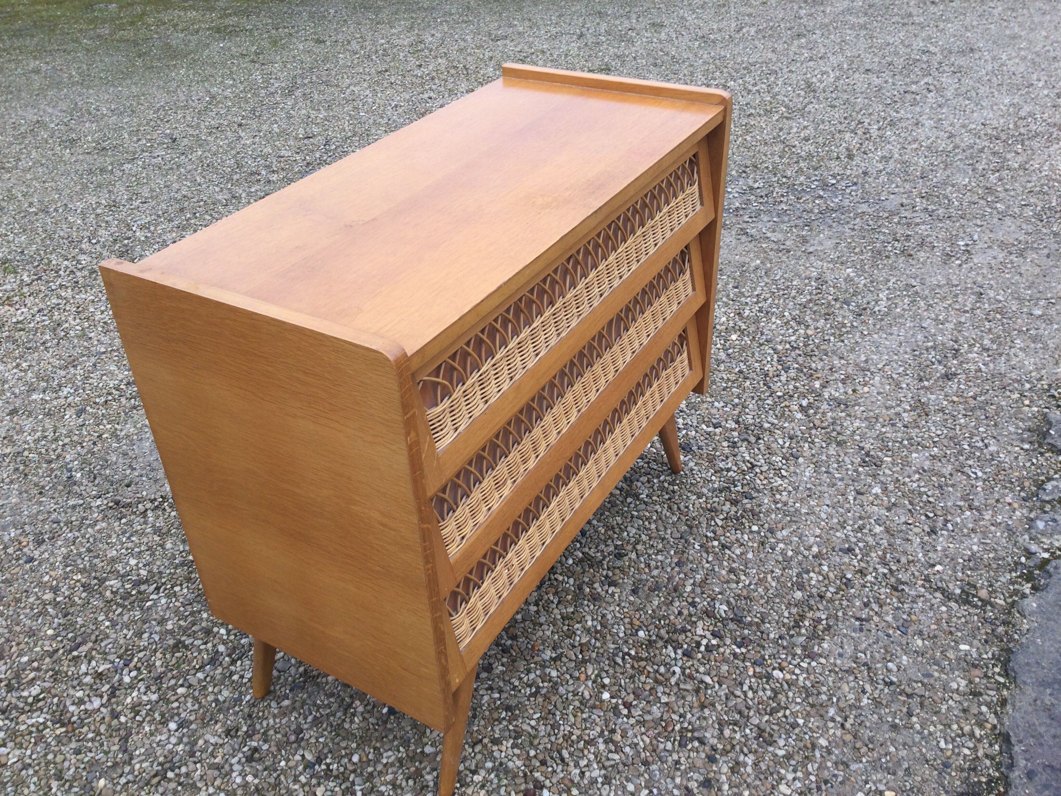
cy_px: 398
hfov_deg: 58.4
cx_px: 530
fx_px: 950
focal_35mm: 31
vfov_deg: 45.4
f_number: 2.4
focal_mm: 3.3
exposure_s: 1/100
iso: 25
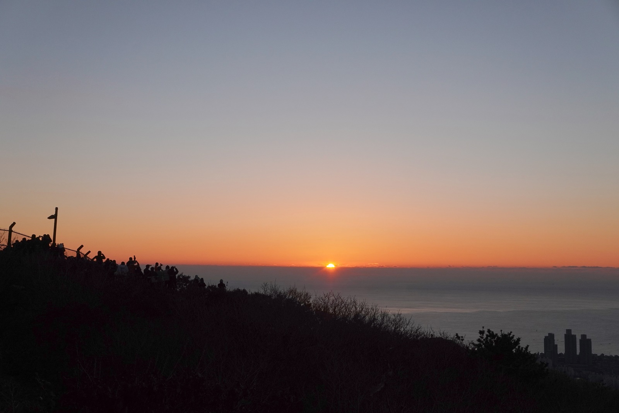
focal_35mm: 48
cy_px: 206
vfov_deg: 28.1
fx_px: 825
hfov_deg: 41.1
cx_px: 310
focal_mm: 32
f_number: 9
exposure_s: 1/800
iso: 500
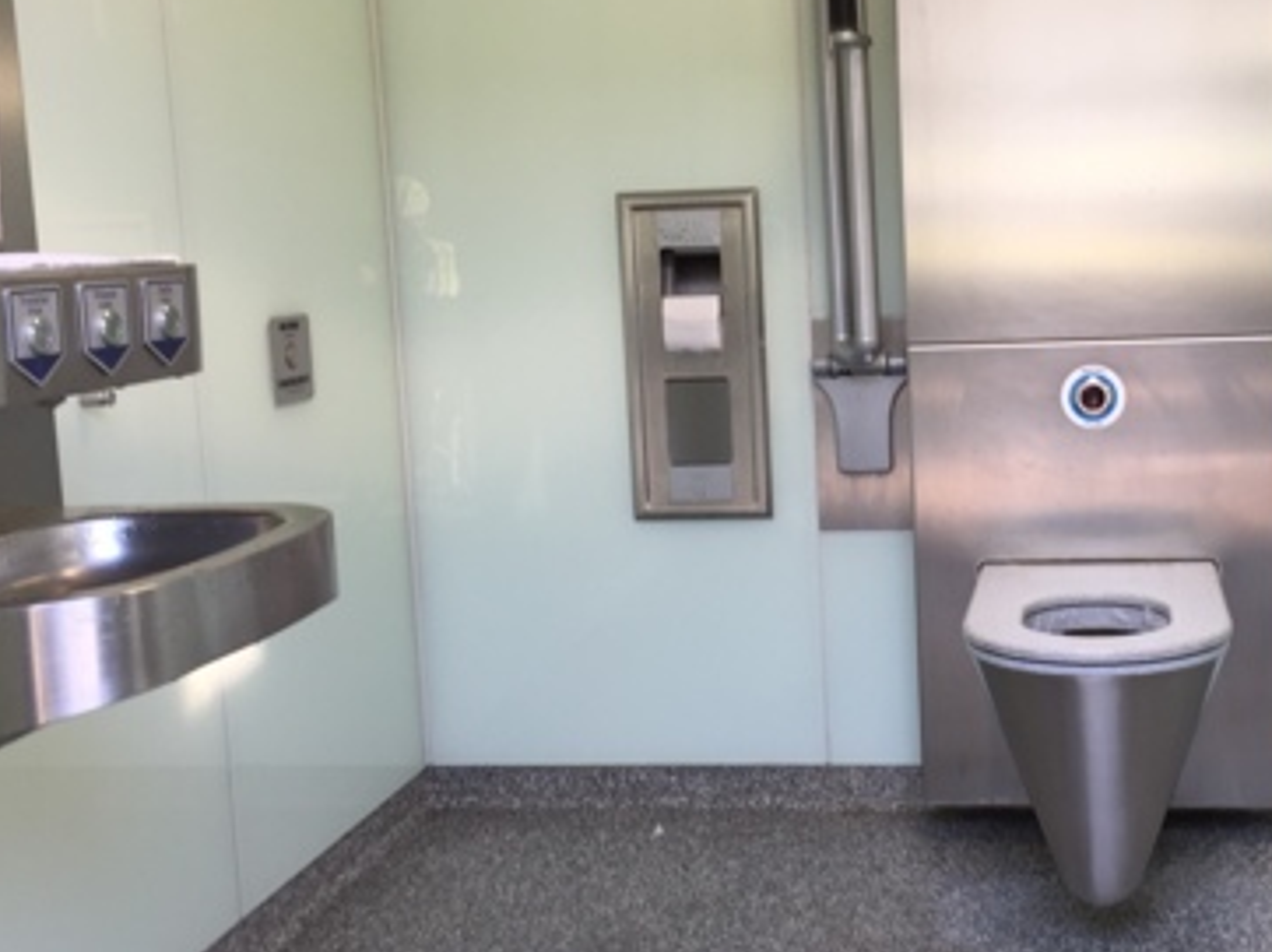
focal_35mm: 47
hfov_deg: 39.8
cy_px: 436
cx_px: 880
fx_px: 1726
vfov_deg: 30.8
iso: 32
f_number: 2.2
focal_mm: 4.15
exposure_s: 1/50
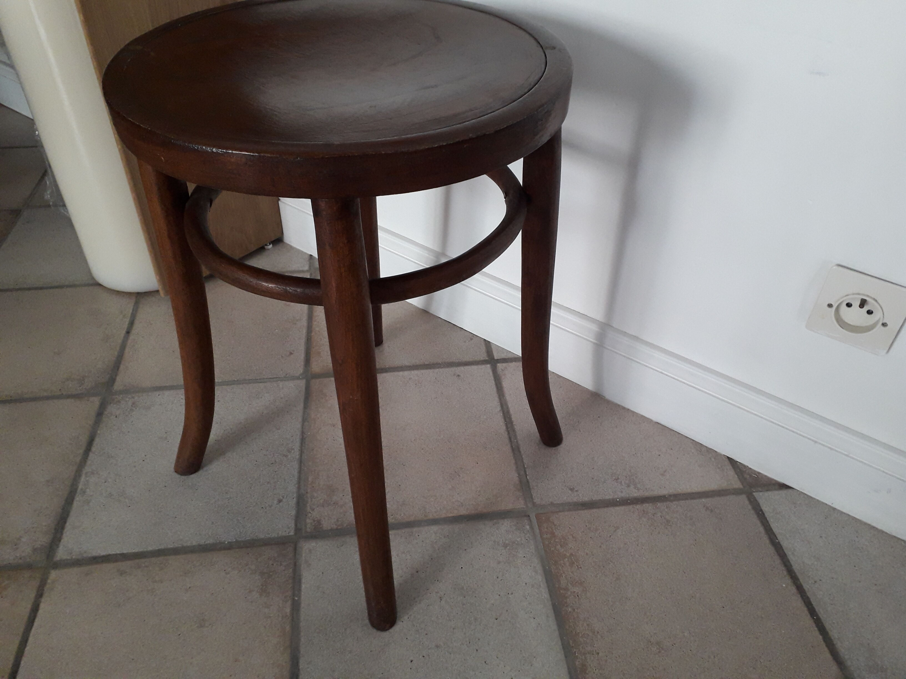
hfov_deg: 65.3
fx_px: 707
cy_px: 340
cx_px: 453
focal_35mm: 27
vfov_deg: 51.4
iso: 160
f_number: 1.9
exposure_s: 1/50
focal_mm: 3.6
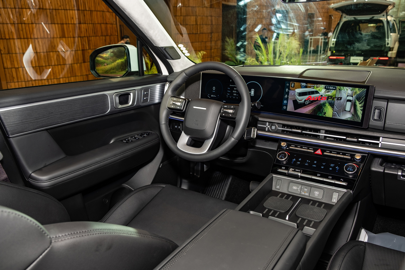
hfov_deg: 65.5
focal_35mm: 28
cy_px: 135
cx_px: 202
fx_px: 315
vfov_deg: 46.4
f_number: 4
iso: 100
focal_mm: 18.8
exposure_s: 1/30
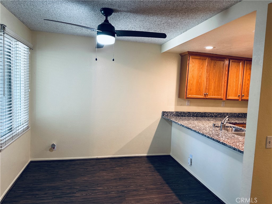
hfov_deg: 71.6
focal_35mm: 24
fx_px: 189
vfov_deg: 56.8
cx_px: 136
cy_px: 102
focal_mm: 6.86
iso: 160
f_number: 1.78
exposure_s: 1/60
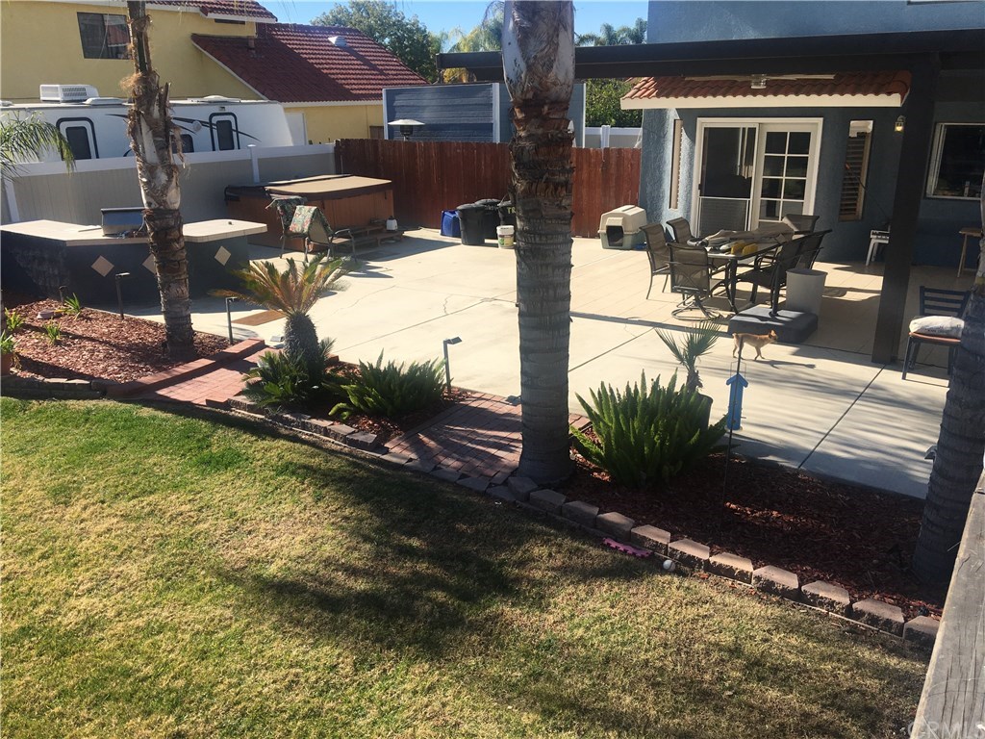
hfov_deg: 61.7
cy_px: 370
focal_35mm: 29
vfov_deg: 48.2
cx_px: 492
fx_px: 825
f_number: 2.2
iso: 25
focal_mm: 4.15
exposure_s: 1/1304
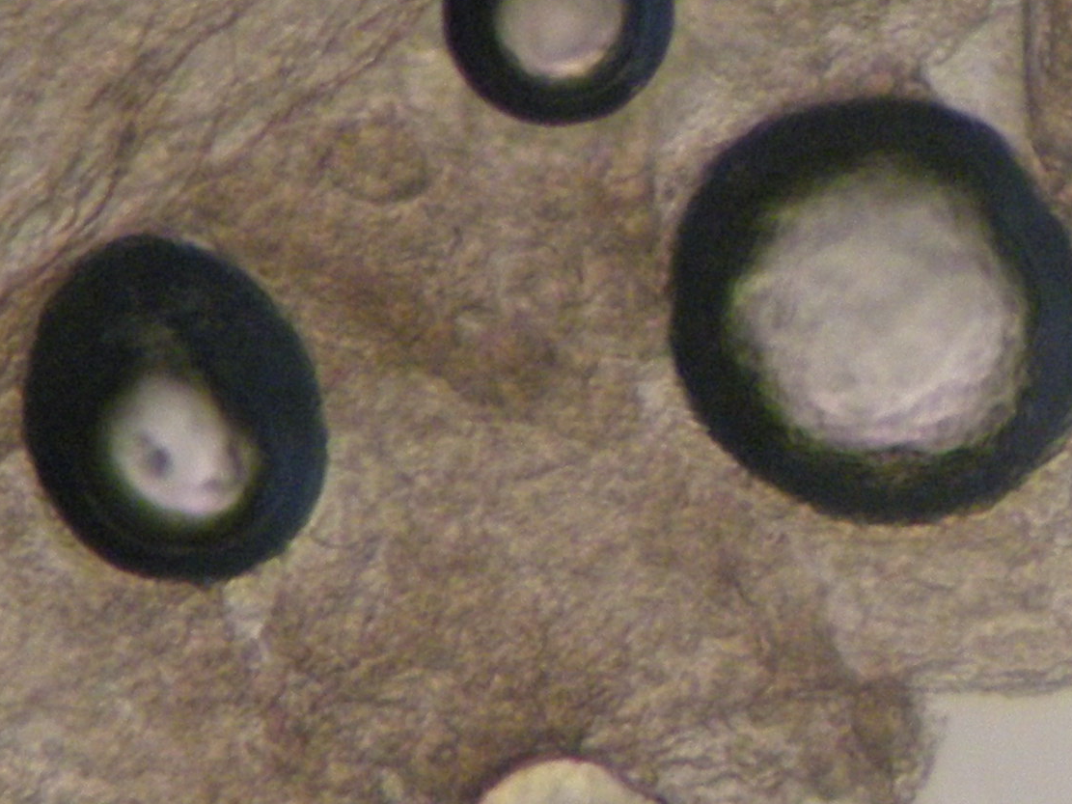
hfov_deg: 4.8
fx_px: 12820
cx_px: 1308
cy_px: 399
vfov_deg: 3.6
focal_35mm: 414
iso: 400
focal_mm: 24.5
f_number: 5.1
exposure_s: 1/8.1
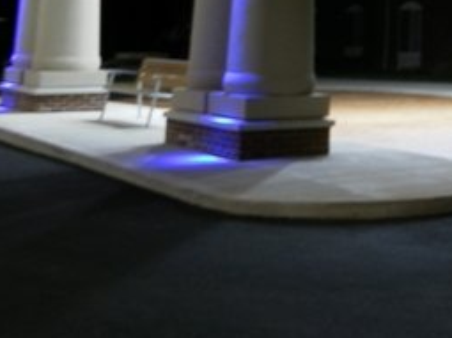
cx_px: 619
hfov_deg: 20.1
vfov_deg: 15.8
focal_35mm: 88
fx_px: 1149
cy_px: -113
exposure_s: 1/2
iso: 80
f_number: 3.2
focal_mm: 4.9
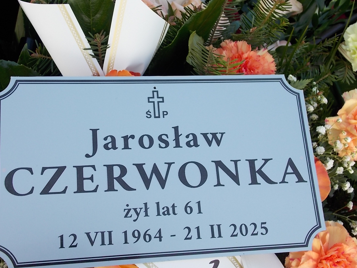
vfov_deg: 33.6
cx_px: 156
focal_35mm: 43
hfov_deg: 43.8
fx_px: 444
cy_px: 131
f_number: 3.5
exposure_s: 1/125
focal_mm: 6.6
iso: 80
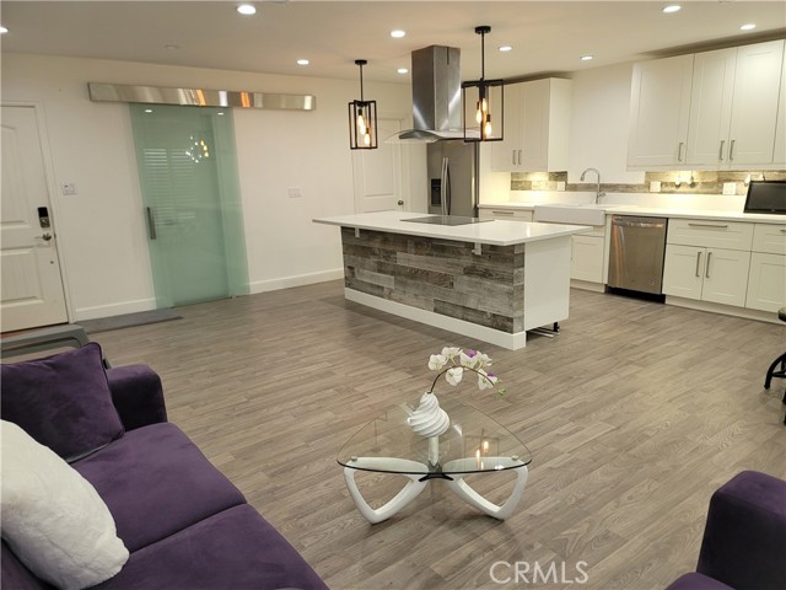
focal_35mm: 25
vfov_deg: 54.9
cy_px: 295
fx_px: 568
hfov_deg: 69.4
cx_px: 393
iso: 250
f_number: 1.8
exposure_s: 1/120
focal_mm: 7
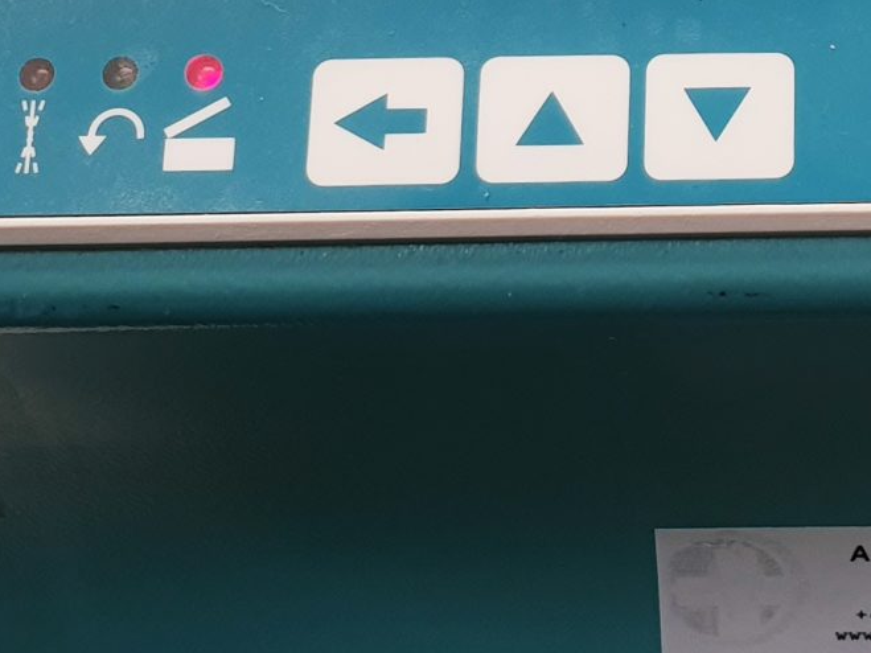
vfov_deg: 14.4
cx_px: 924
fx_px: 2541
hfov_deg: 18.8
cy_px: -24
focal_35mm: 101
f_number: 2.4
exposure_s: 1/50
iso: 50
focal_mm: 4.3
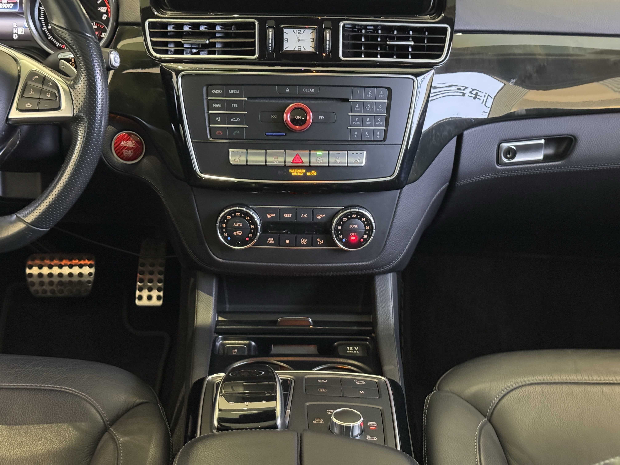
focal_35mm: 48
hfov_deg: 39.7
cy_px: 232
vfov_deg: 30.3
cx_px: 310
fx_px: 860
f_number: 1.78
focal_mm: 6.76
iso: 640
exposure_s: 1/25
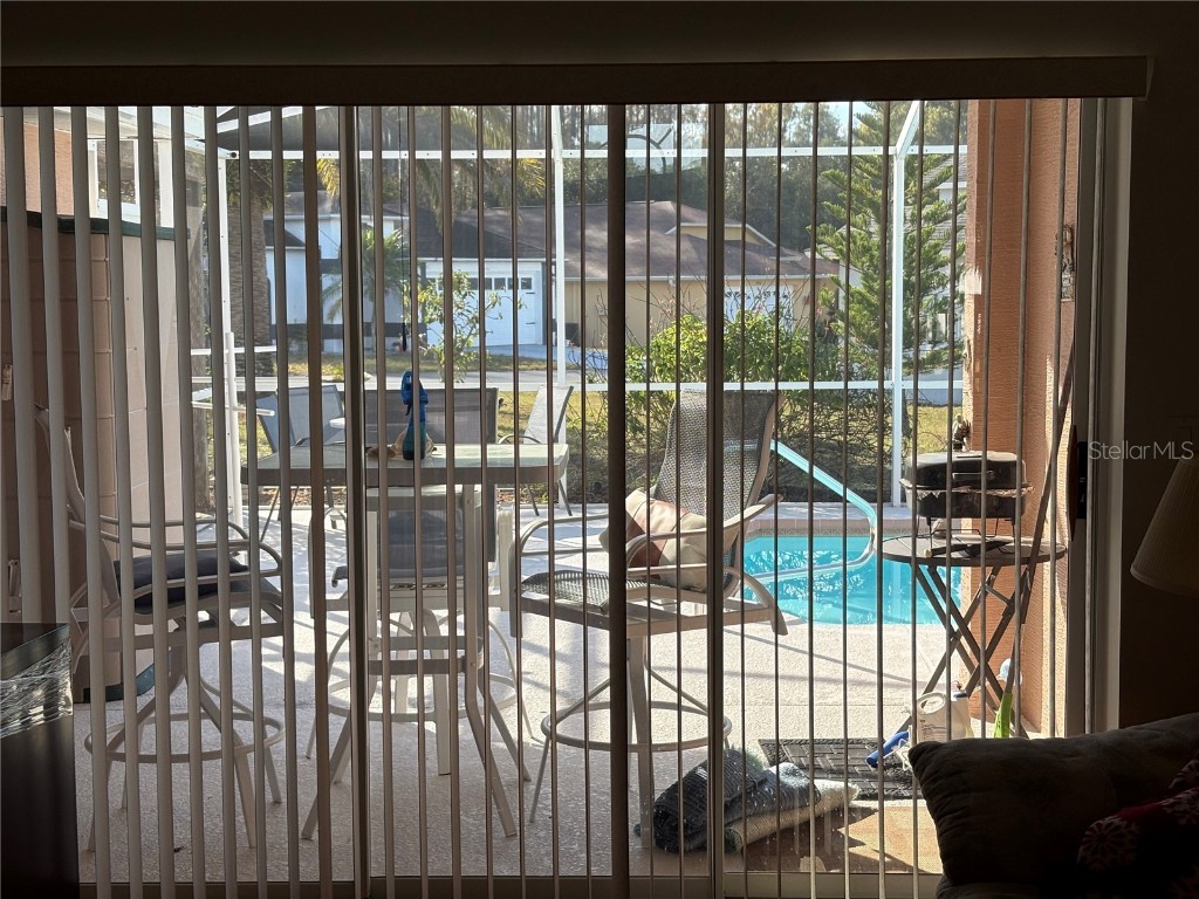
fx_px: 1801
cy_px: 450
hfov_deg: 36.8
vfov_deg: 28.0
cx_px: 600
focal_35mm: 52
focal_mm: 5.96
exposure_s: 1/438
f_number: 1.6
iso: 32
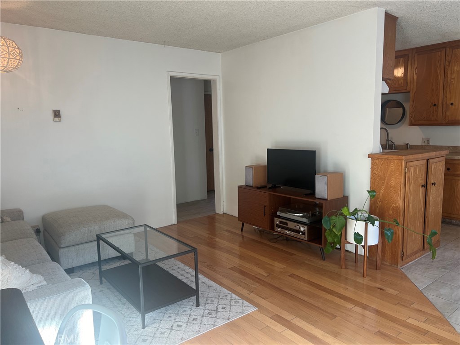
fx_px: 346
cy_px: 172
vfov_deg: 53.1
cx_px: 230
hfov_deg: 67.3
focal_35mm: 26
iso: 80
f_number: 1.5
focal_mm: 5.7
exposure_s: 1/120
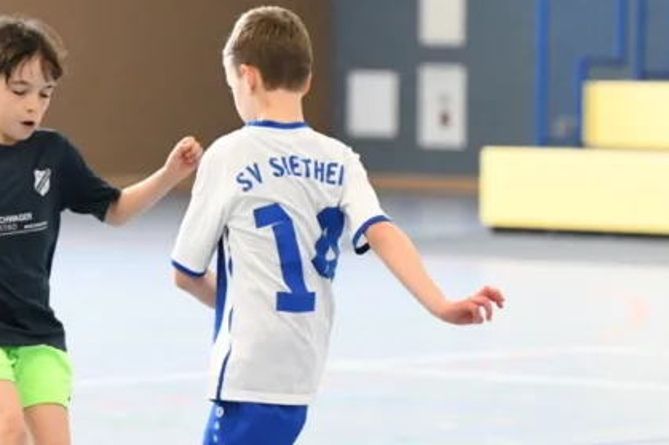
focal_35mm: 330
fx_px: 6130
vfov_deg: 4.2
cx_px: 305
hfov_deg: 6.2
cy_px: 376
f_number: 2.8
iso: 8000
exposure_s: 1/1250
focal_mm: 135
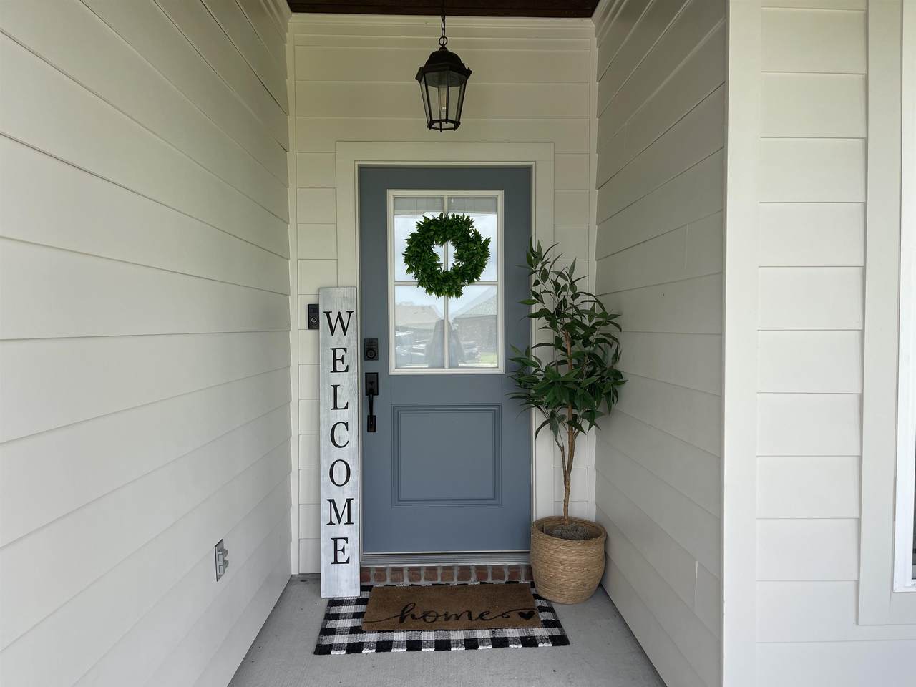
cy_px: 344
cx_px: 458
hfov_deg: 69.4
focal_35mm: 25
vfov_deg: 54.9
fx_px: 662
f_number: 1.6
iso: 32
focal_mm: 5.1
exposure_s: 1/813
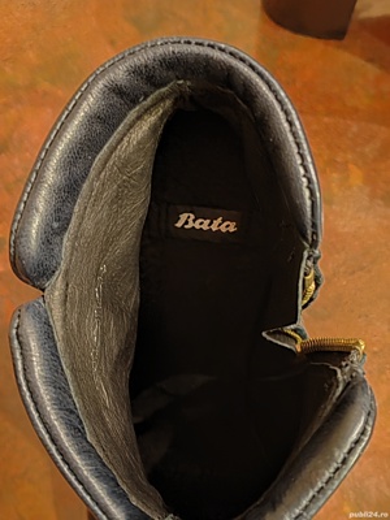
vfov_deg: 35.5
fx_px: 811
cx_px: 195
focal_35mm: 54
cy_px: 260
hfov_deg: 27.0
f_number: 1.9
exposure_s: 1/25
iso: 6043
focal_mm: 5.52
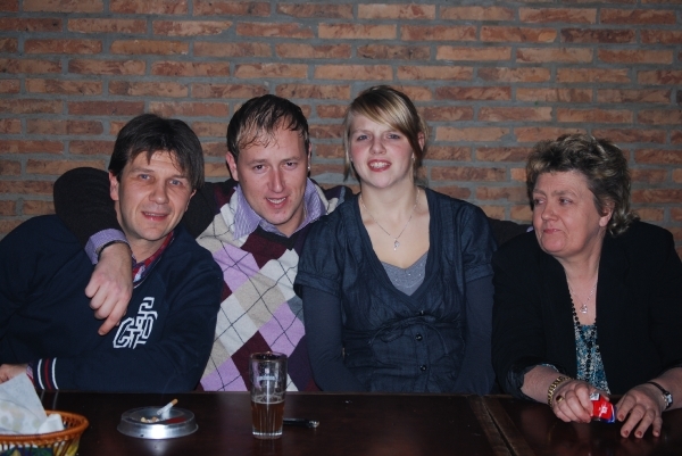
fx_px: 1564
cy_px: 228
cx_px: 341
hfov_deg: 24.6
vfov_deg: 16.6
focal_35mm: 82
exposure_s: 1/60
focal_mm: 55
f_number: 4
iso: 200
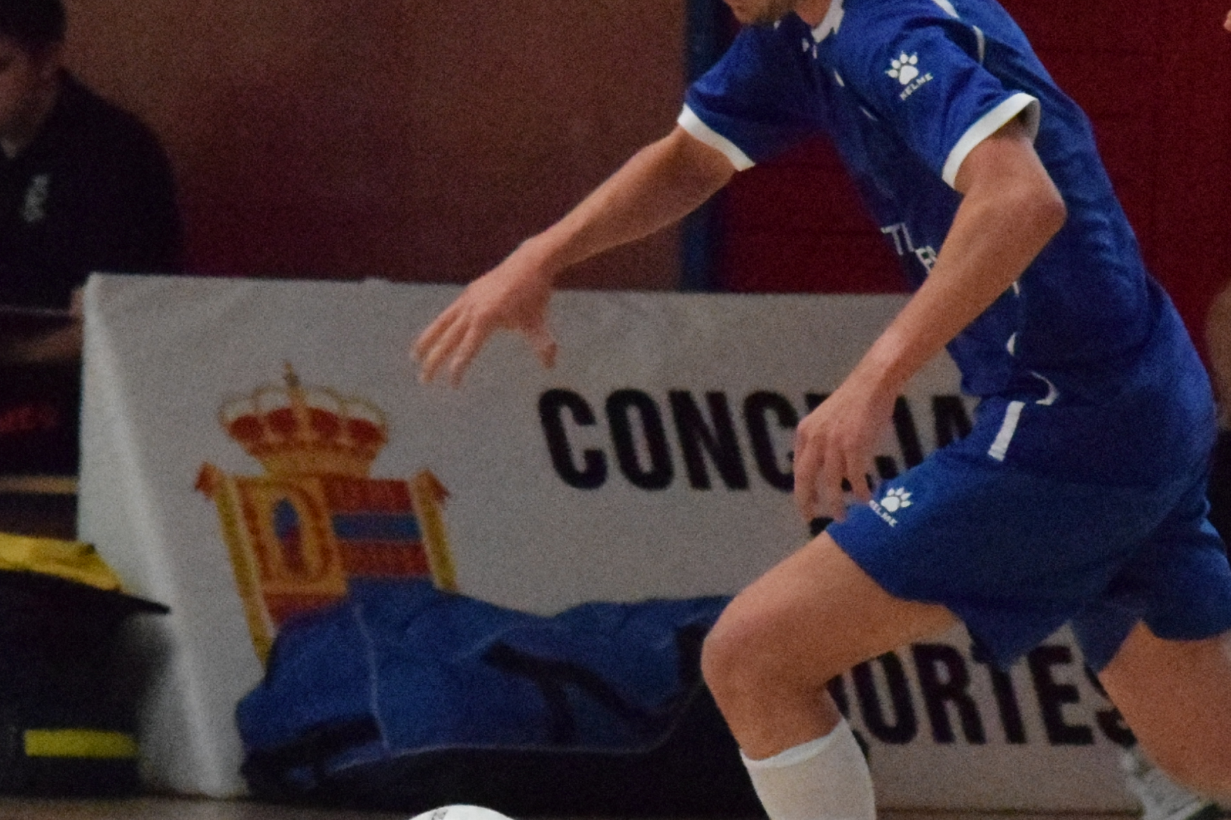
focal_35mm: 692
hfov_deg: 3.0
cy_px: 328
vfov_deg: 2.0
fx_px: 23649
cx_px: 390
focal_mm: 135
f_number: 8
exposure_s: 1/2000
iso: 12800
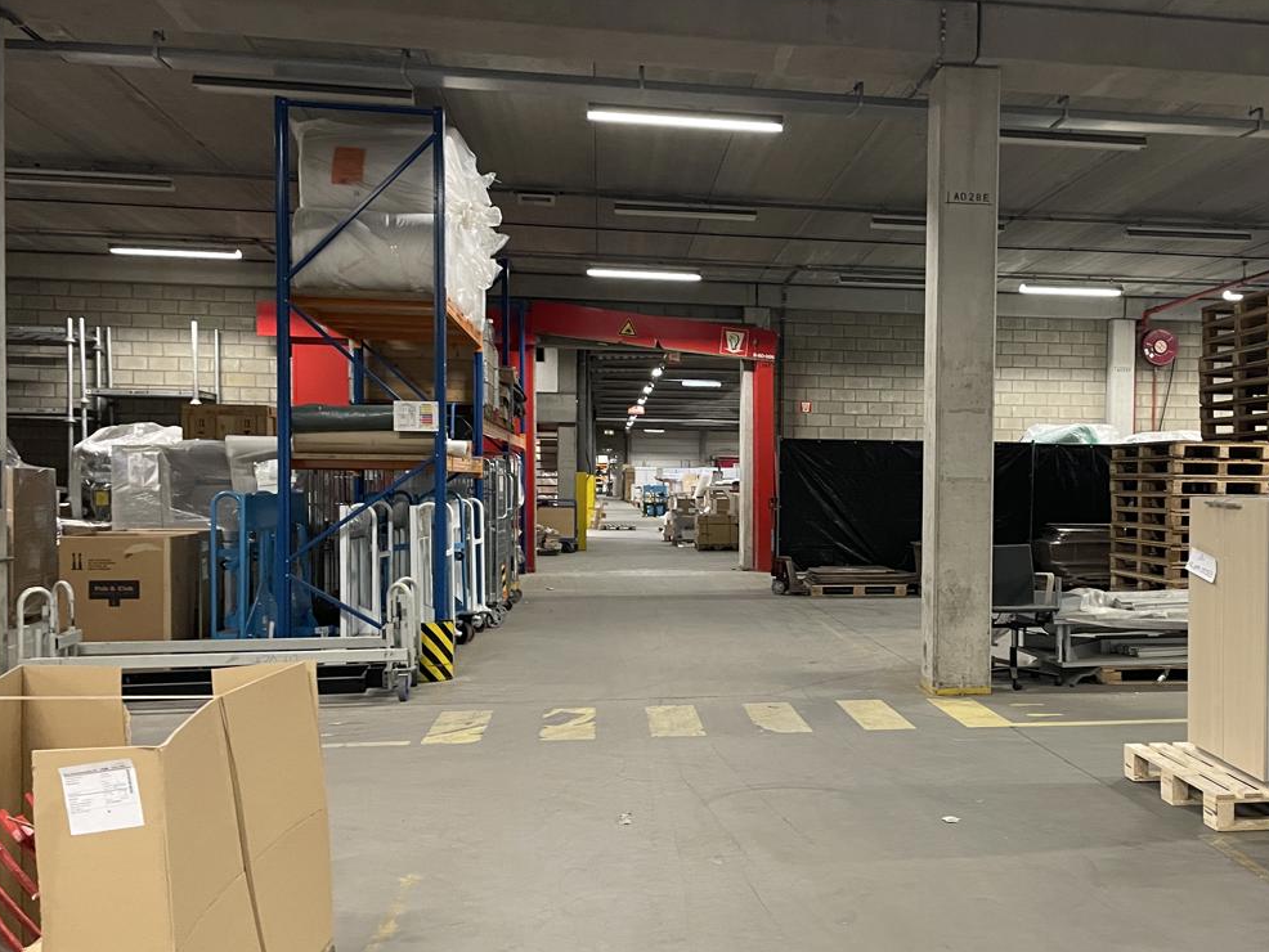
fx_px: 1320
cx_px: 846
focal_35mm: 36
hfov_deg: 50.4
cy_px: 521
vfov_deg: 39.6
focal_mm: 4.2
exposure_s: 1/33
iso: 500
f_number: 1.6
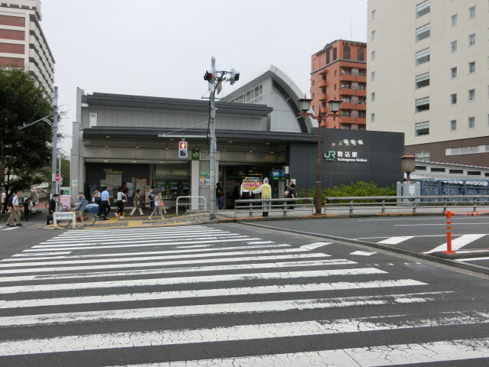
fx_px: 480
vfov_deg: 41.8
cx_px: 244
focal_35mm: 34
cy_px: 184
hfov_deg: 54.0
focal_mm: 6
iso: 80
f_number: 3.9
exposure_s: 1/200
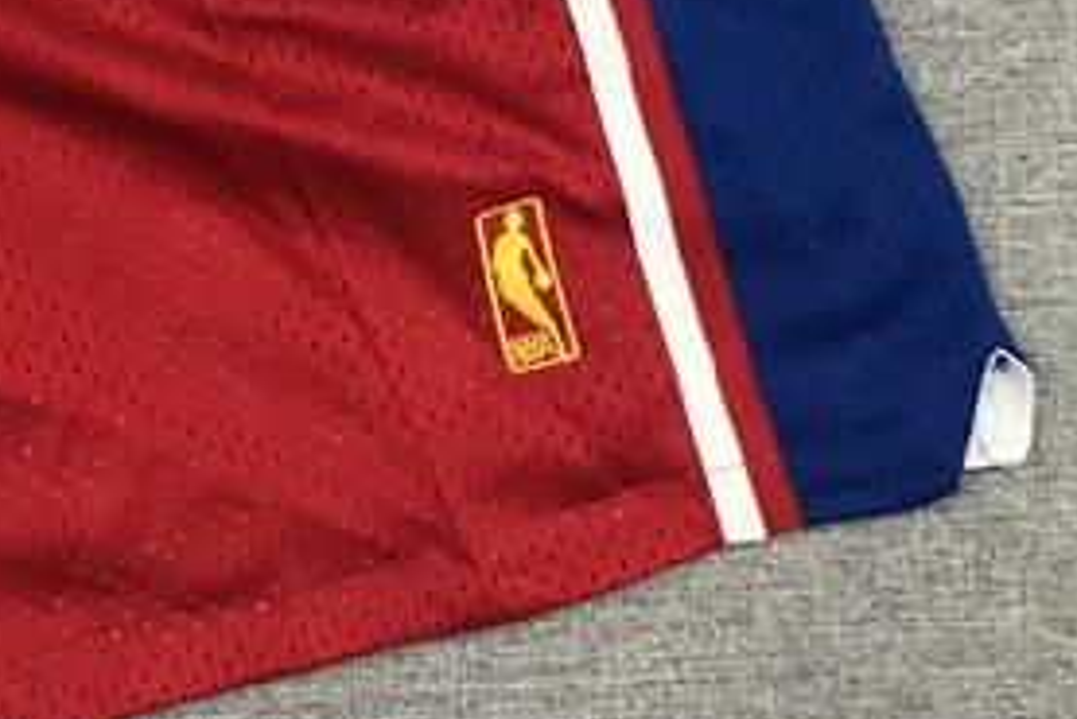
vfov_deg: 15.6
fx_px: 2514
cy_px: -171
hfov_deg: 22.0
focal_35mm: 84
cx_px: -280
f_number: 1.8
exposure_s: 1/33
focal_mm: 3.99
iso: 25
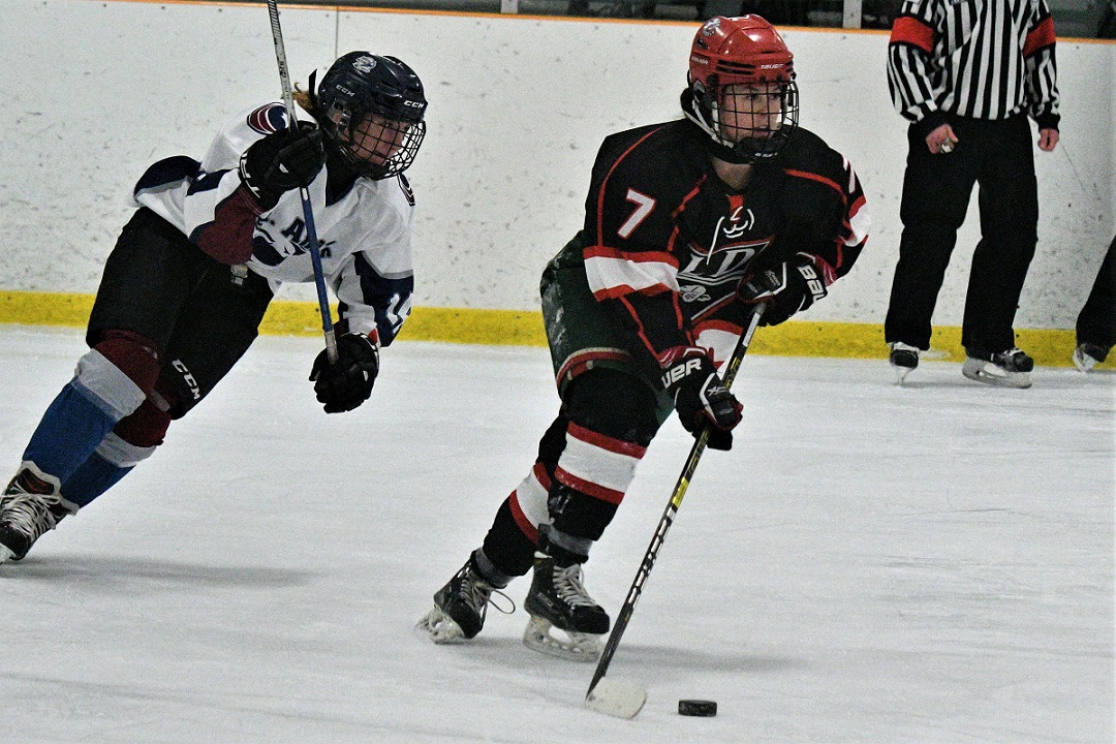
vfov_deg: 9.1
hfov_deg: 13.7
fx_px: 4650
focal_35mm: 150
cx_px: 558
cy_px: 372
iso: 12800
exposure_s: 1/1000
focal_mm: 100
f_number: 5.6
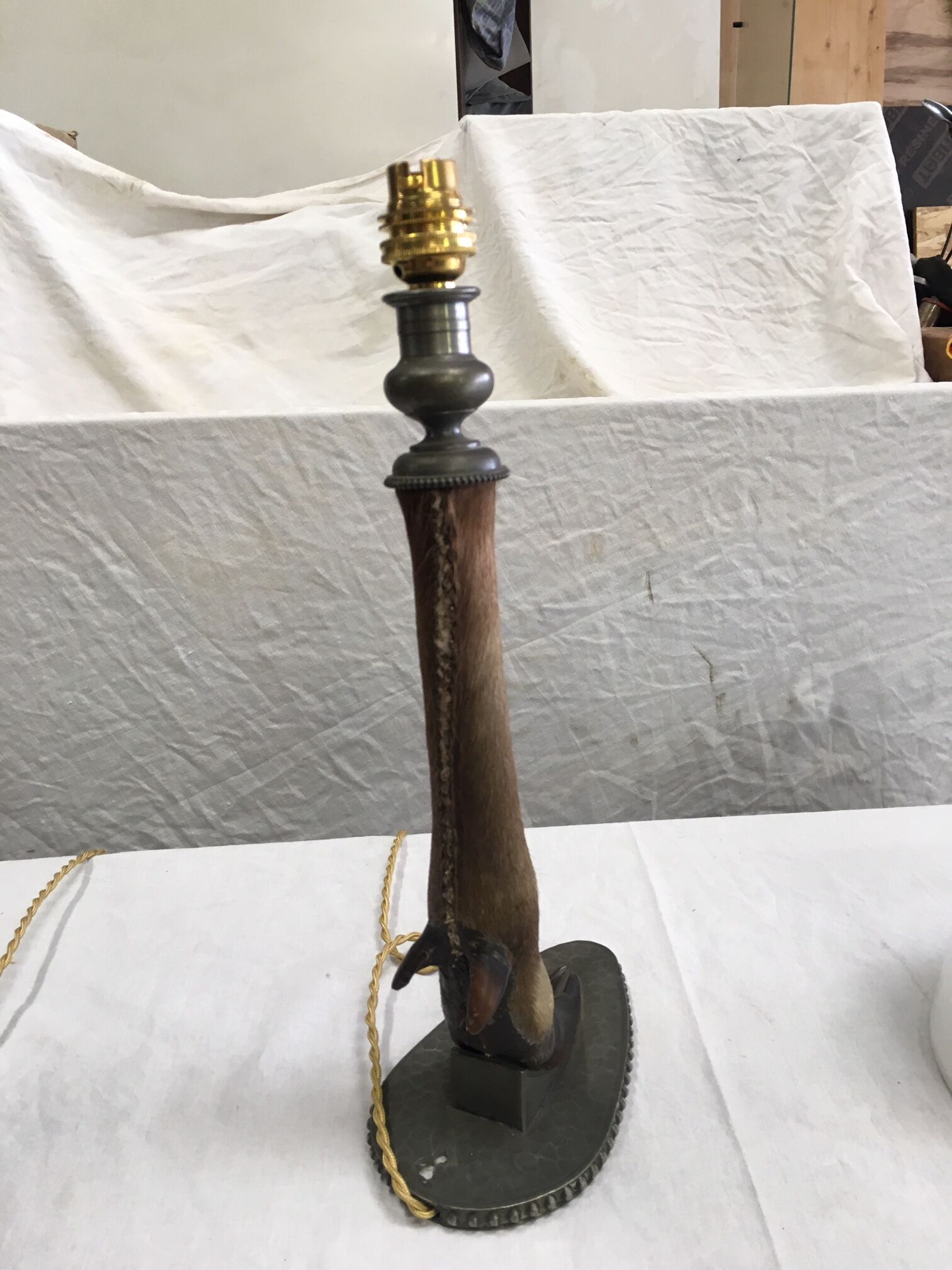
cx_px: 476
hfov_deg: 48.2
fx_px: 1063
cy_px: 635
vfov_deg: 61.7
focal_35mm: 29
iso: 50
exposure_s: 1/33
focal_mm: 4.15
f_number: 2.2
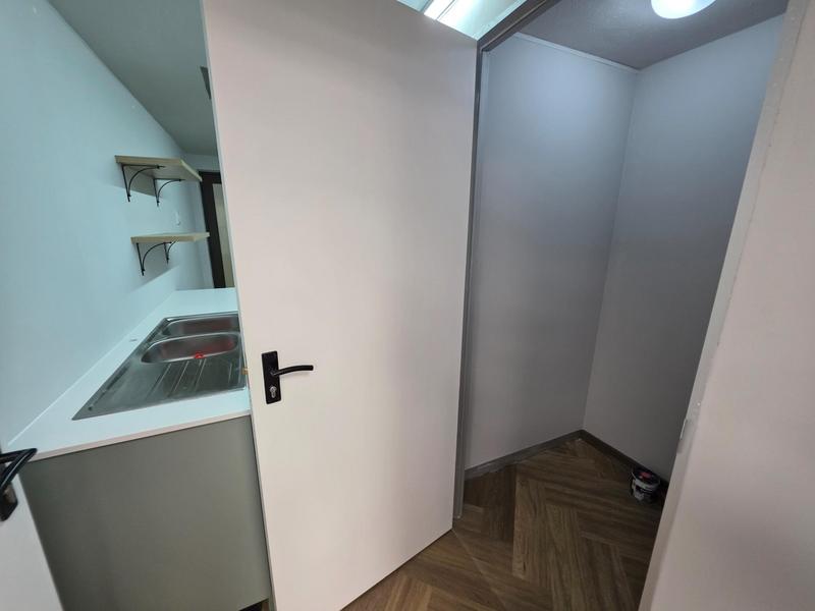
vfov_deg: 89.9
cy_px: 306
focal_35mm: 13
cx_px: 408
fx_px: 306
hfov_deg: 106.2
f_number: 1.9
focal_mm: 2.2
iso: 320
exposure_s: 1/200
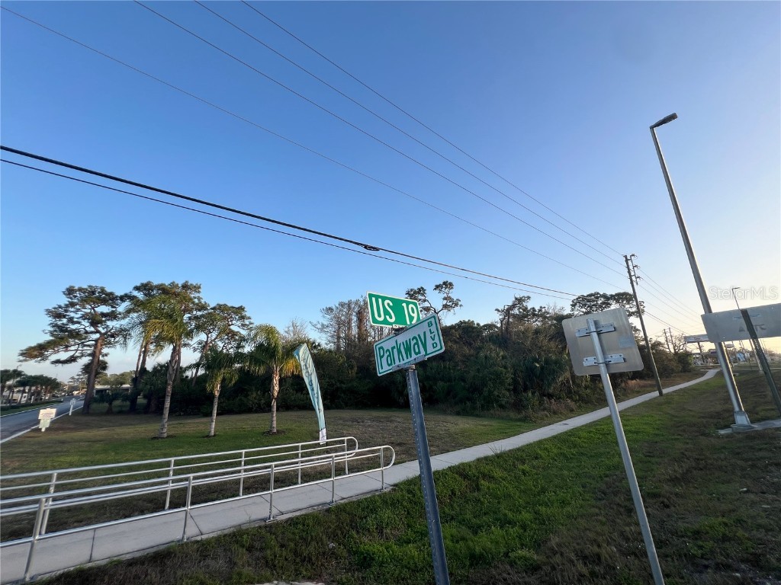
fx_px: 293
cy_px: 292
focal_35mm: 13
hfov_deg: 106.2
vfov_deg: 89.9
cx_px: 390
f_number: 1.8
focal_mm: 1.57
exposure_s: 1/492
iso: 32
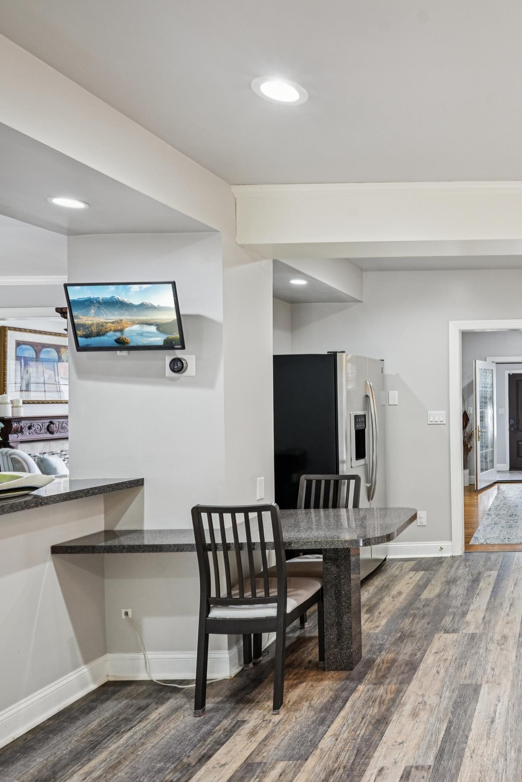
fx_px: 544
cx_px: 564
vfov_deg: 71.5
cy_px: 395
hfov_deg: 41.7
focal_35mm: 25
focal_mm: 16
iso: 400
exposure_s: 1/15
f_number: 8
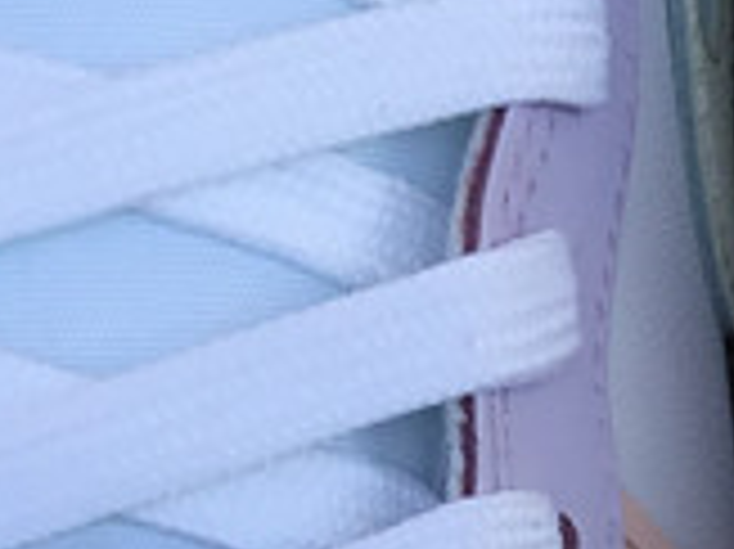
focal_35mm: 171
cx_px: 887
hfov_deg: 11.3
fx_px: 3623
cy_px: 1145
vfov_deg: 8.2
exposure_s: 1/532
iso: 25
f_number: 2.4
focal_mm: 3.3
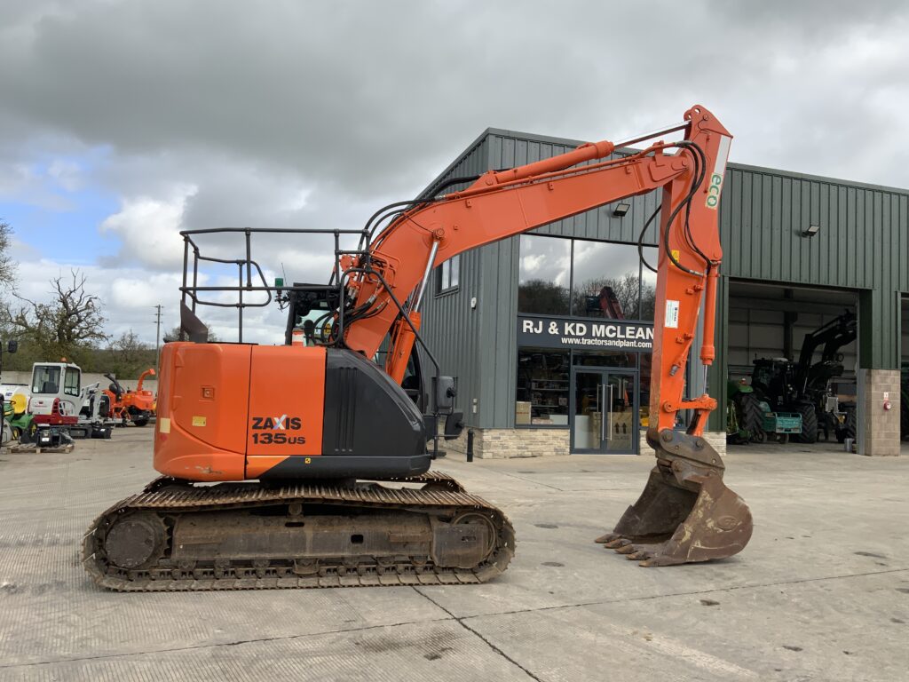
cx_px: 454
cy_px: 341
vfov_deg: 48.2
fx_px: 762
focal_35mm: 29
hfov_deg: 61.7
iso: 16
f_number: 1.8
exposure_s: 1/1279
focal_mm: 3
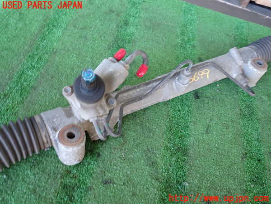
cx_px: 136
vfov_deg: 44.2
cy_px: 102
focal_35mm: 32
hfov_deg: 56.8
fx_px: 251
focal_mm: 5.79
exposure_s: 1/30
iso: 250
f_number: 2.4
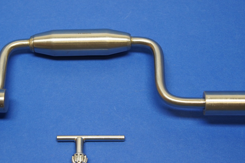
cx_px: 86
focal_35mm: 78
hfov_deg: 25.9
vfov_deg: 17.5
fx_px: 529
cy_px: 91
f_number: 4.5
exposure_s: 1/25
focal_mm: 31
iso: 200
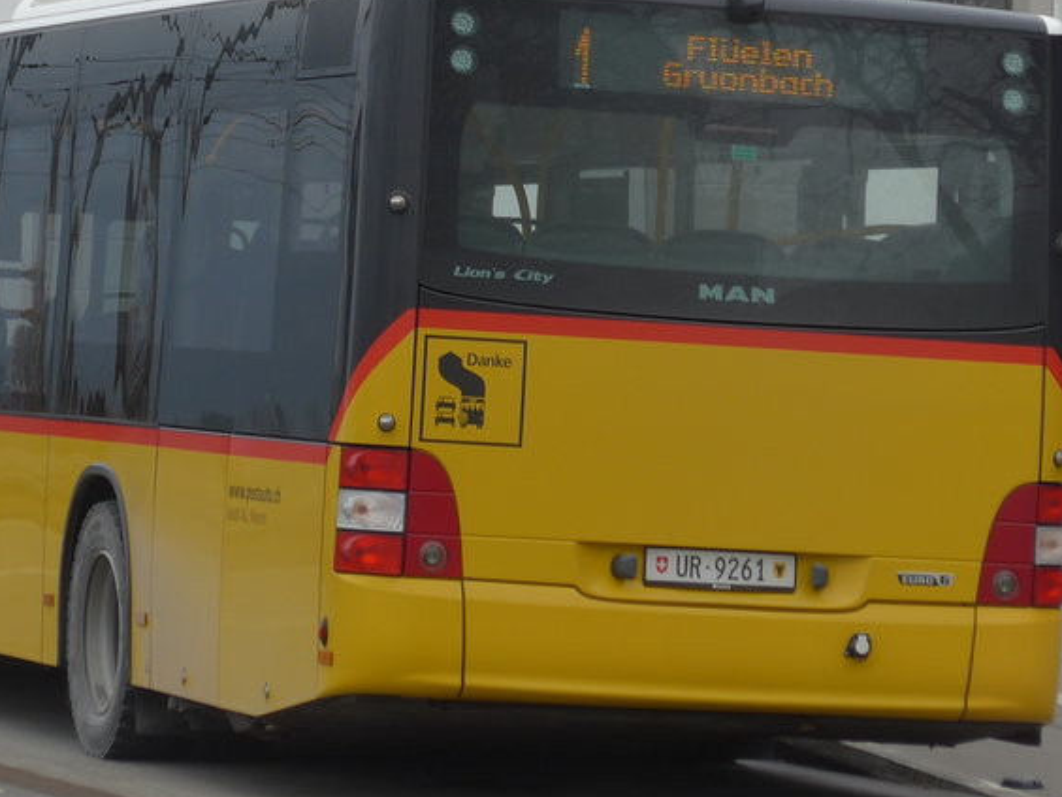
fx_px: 7179
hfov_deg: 8.5
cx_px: 431
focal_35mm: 234
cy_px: 128
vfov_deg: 6.3
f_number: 4.9
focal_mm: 21.6
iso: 80
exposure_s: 1/80
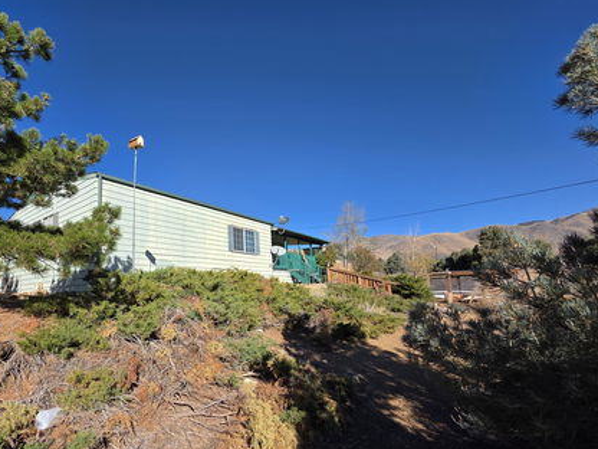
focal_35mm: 16
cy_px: 258
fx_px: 276
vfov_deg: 77.6
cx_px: 233
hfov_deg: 93.0
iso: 40
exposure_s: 1/2054
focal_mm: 2.2
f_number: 1.9
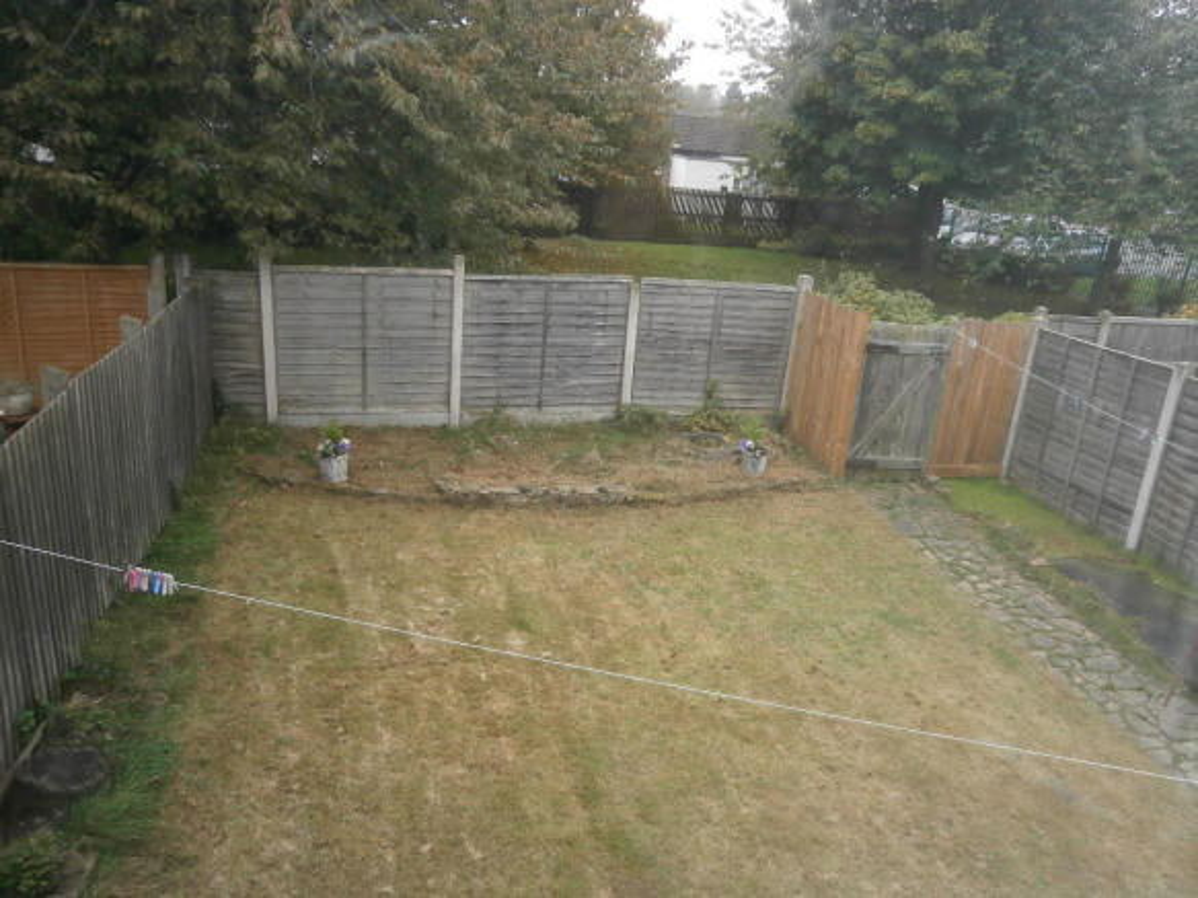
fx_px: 900
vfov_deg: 53.0
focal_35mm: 26
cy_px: 449
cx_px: 599
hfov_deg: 67.3
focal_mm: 4.7
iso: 160
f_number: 2.8
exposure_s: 1/250
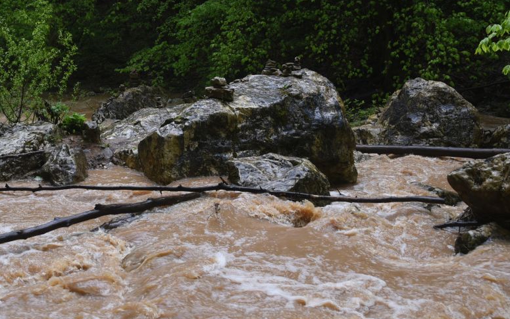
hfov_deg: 38.1
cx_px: 206
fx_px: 736
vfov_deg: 24.2
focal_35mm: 53
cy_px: 98
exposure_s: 1/125
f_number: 6.3
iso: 800
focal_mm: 31
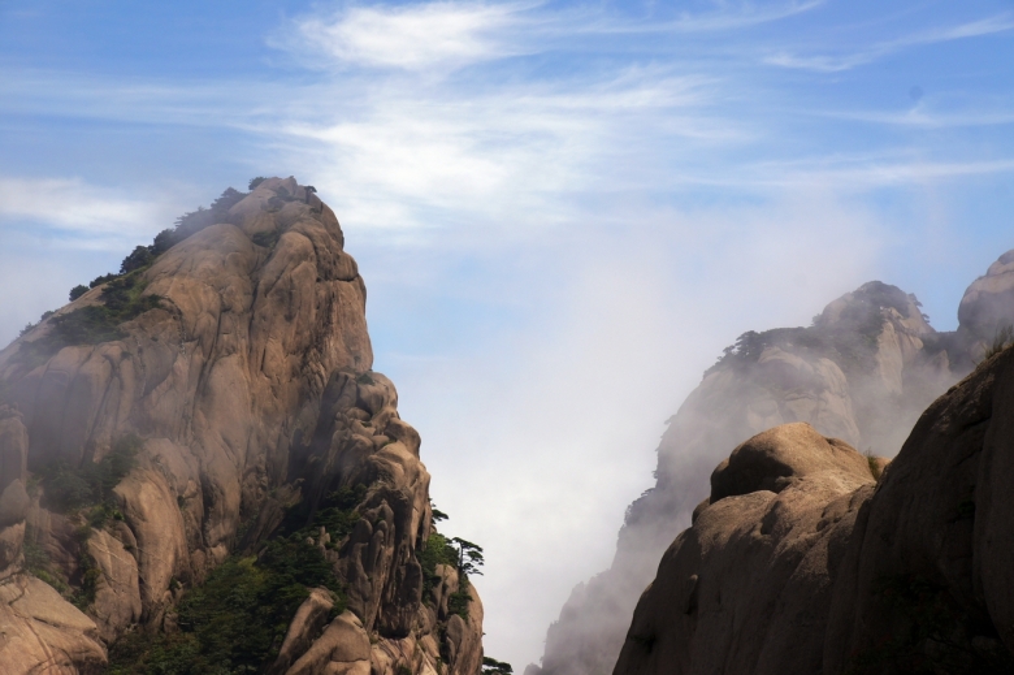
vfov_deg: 16.5
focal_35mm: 82
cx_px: 507
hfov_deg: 24.6
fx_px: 2322
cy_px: 338
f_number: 11
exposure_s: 1/400
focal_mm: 55
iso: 200
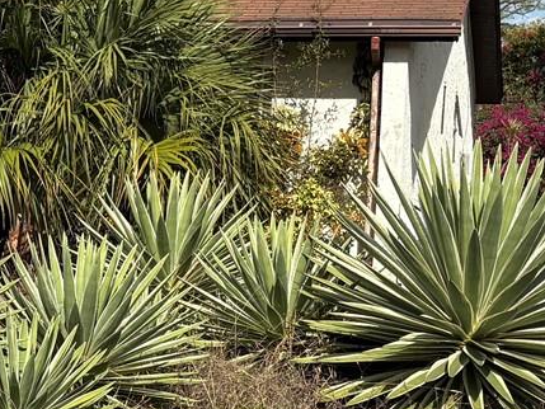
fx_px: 1528
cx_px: -85
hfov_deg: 19.2
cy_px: 271
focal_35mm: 97
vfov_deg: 15.2
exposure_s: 1/4608
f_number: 1.6
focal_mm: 5.96
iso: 50
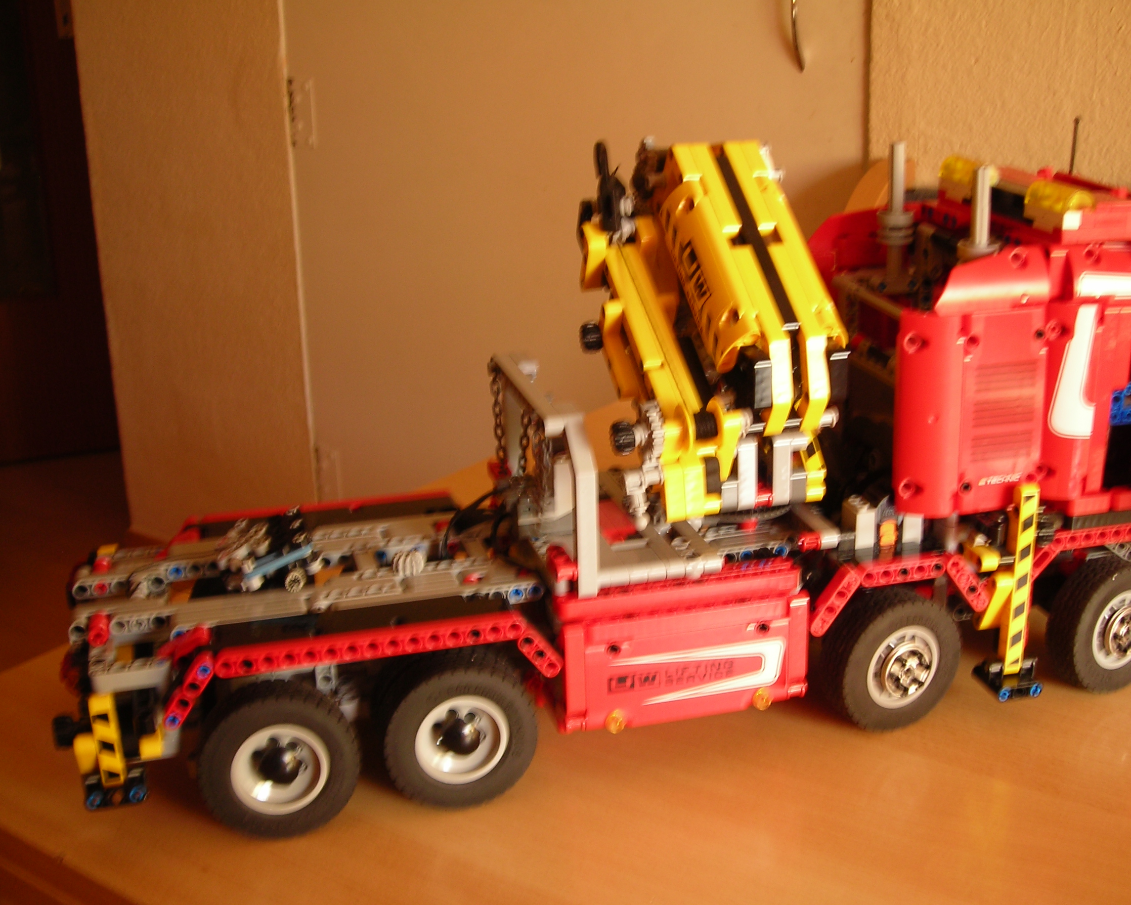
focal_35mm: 43
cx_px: 650
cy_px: 468
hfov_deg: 42.8
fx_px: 1439
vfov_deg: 34.9
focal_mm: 6.3
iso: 50
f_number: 3.2
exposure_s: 1/6.4
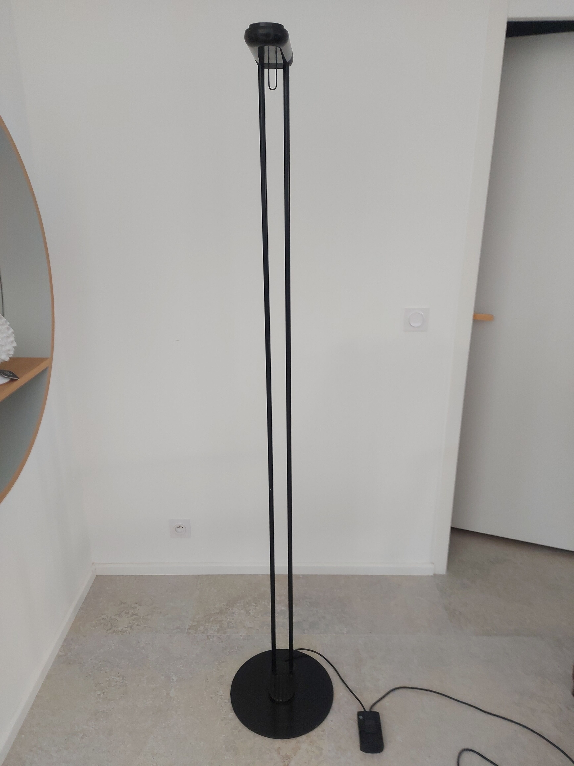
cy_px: 383
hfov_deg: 56.8
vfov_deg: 71.6
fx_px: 531
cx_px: 287
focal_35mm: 24
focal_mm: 5.23
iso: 80
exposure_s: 1/50
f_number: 1.8
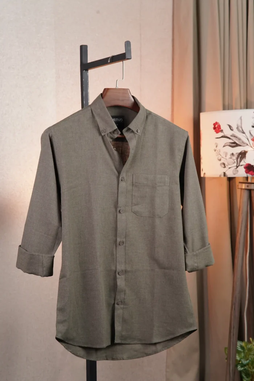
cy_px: 190
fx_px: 900
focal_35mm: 85
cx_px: 127
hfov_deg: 16.1
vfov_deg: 23.9
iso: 2500
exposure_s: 1/161
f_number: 9
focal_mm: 85
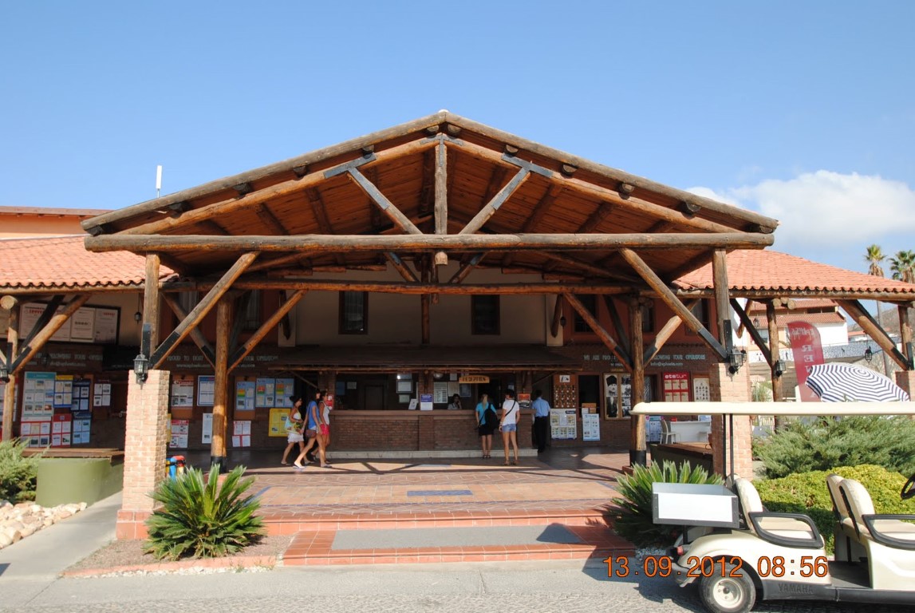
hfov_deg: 67.3
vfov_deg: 48.1
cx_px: 458
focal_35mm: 27
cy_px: 306
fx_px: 687
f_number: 7.1
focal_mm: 18
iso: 100
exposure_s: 1/200
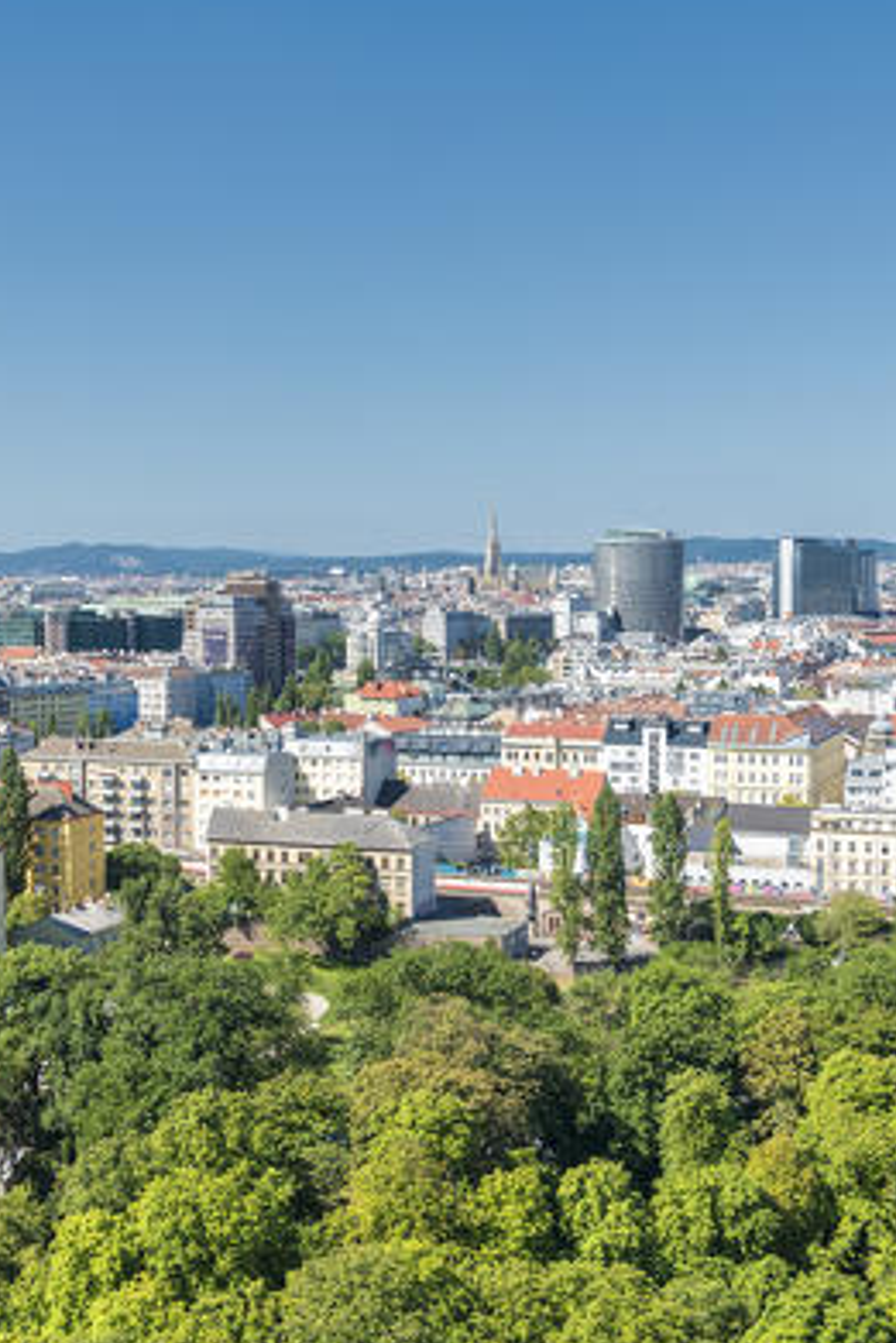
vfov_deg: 40.3
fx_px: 1828
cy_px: 666
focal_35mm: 49
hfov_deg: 27.4
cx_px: 294
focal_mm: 32
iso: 200
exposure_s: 1/250
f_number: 9
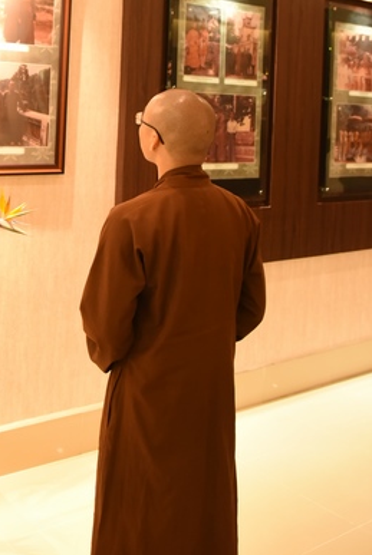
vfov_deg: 39.7
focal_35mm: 47
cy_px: 90
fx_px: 726
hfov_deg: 28.1
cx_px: 75
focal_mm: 28
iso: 2500
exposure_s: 1/60
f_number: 4.5
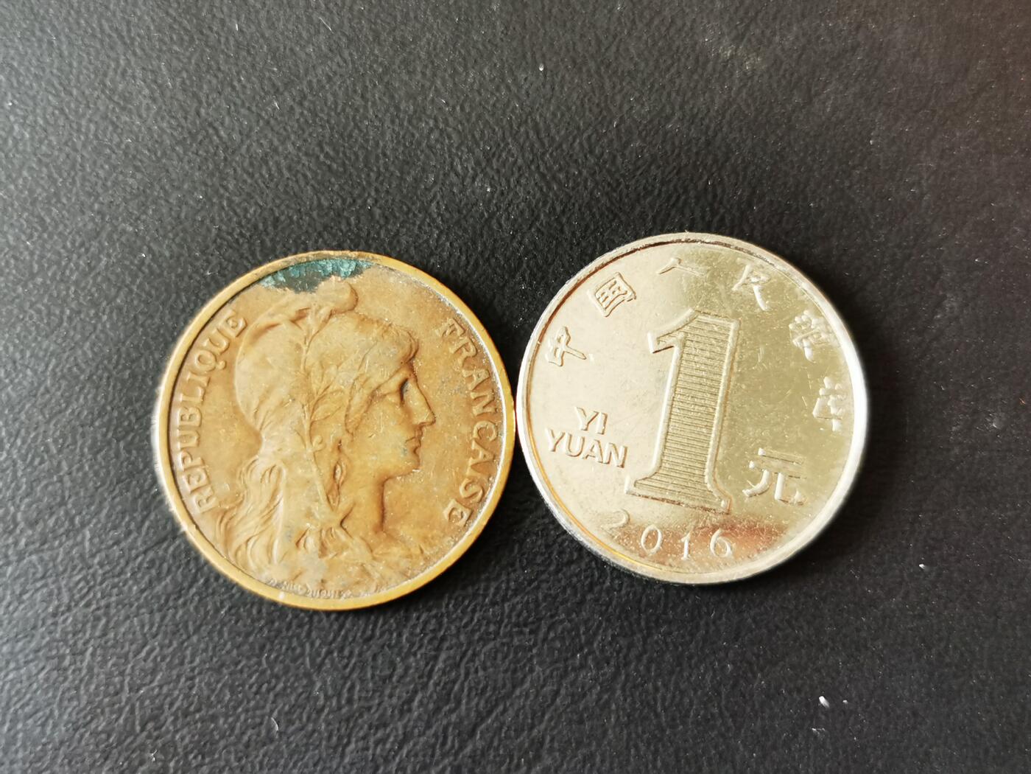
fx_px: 1251
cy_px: 387
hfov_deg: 44.8
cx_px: 516
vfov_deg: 34.3
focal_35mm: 42
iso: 125
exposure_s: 1/50
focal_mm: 5.56
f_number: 1.6
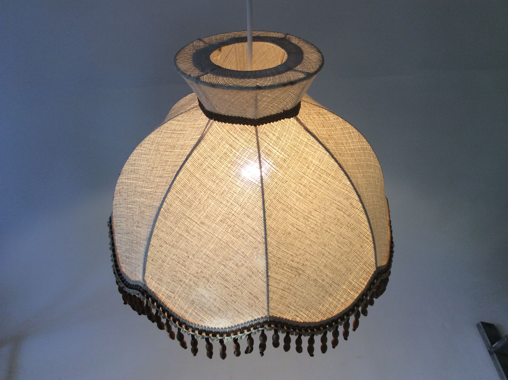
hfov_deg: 56.9
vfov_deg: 44.1
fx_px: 469
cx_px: 254
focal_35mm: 32
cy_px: 190
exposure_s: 1/100
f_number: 2.4
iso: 40
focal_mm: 3.3
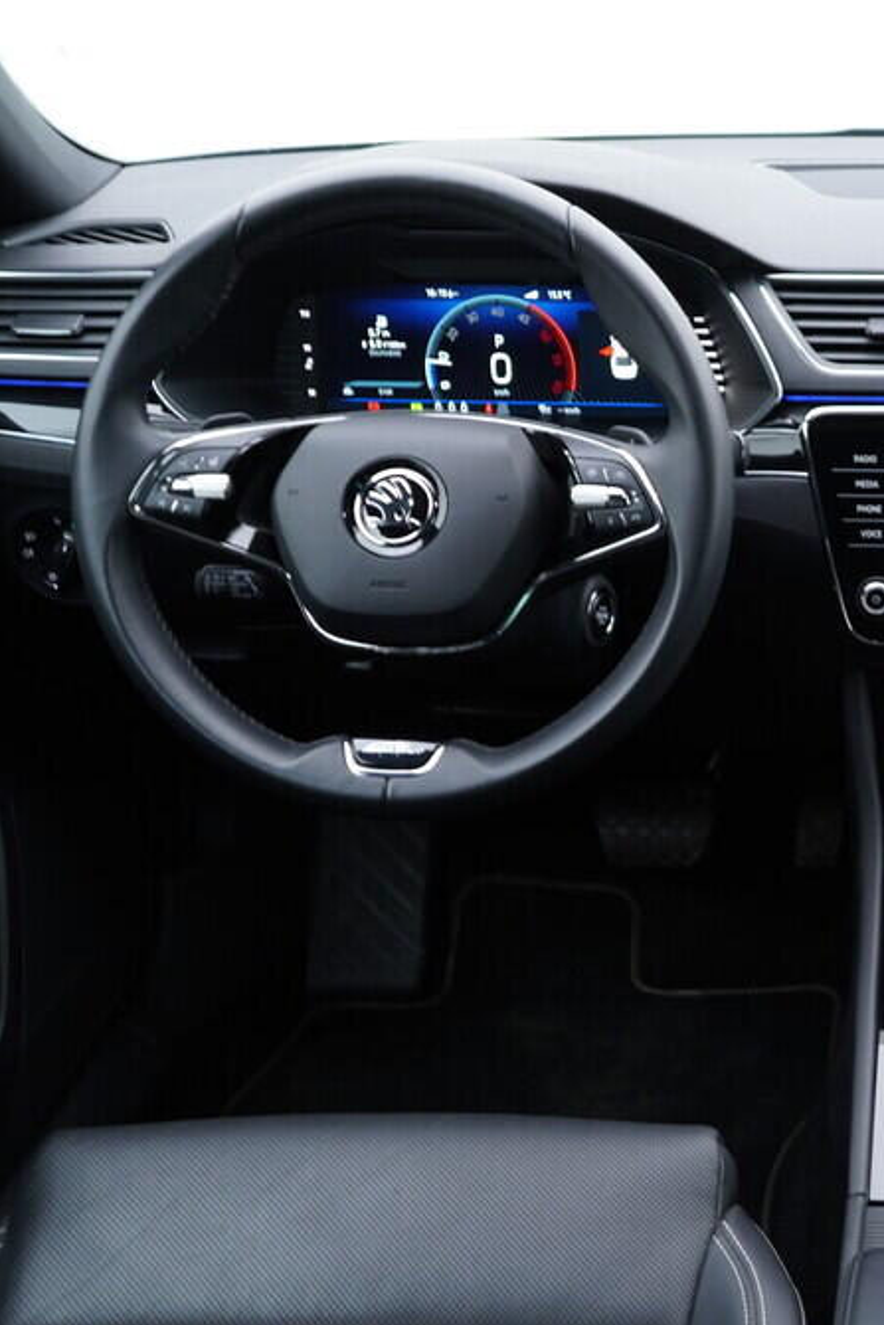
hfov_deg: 23.3
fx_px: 2025
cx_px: 947
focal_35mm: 55
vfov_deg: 36.2
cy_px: 658
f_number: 2.8
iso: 250
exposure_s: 1/40
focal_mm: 24
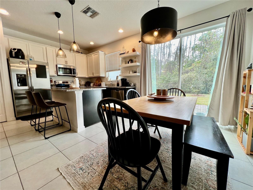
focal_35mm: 13
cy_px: 95
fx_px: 95
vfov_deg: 89.9
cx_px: 126
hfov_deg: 106.2
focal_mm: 1.57
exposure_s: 1/120
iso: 64
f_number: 1.8
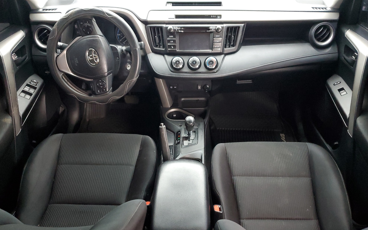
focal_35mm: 28
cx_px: 184
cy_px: 140
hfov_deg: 66.5
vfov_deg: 44.3
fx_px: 281
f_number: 1.5
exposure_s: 1/17
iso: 301
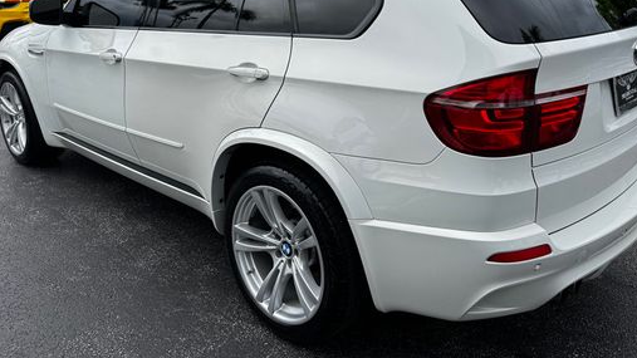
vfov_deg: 34.6
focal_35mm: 33
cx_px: 320
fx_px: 557
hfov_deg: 59.5
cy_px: 77
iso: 80
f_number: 1.78
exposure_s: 1/3597
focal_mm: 6.76
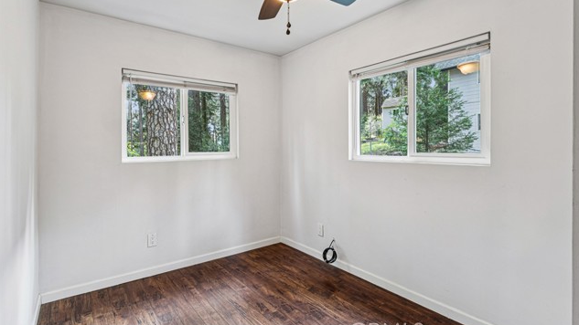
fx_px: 281
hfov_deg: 91.7
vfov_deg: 60.1
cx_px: 290
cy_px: 150
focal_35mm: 18
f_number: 13
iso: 100
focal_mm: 17.3
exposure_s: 2
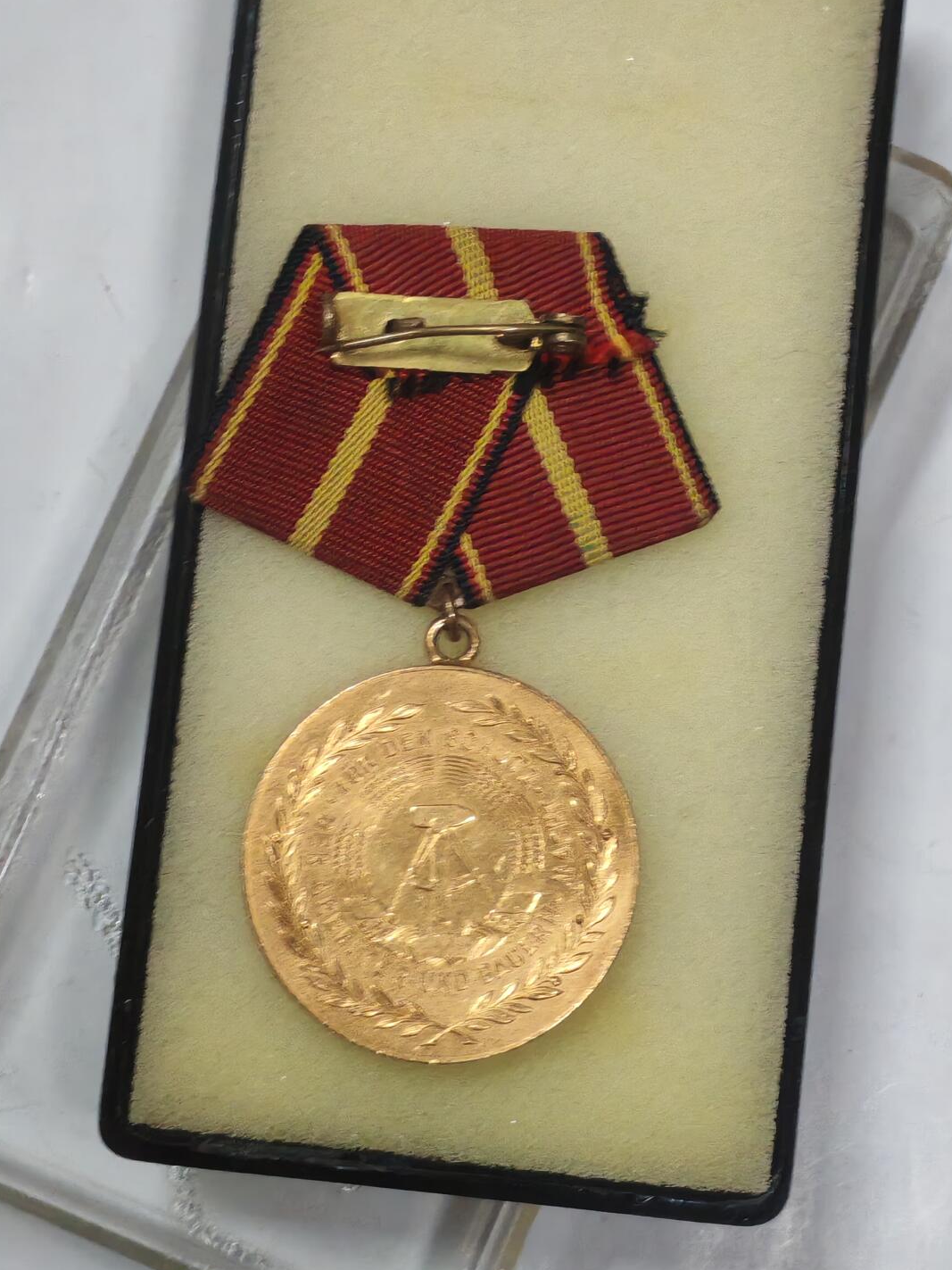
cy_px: 598
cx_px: 468
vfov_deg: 22.8
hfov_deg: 17.2
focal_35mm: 86
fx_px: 3154
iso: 640
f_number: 1.95
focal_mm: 5.52
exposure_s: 1/33
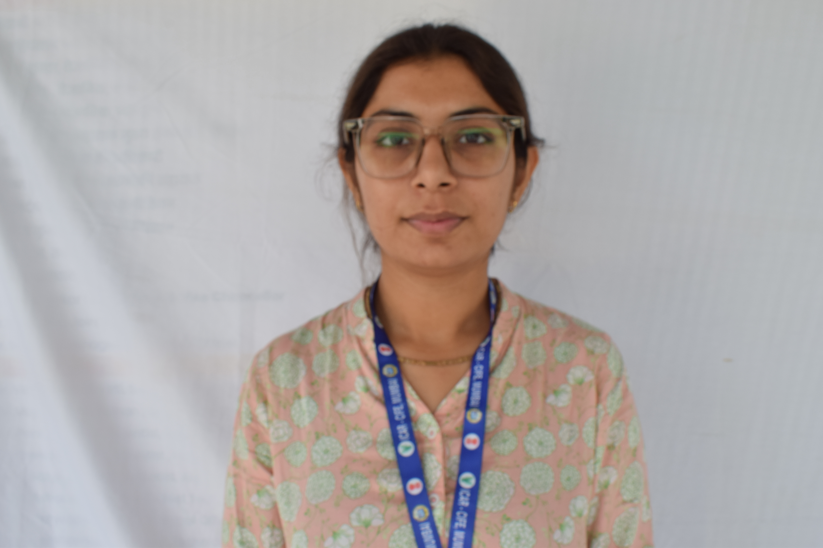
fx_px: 686
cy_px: 274
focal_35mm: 30
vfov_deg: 43.6
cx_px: 412
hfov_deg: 61.9
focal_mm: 20
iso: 250
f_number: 13
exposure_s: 1/100
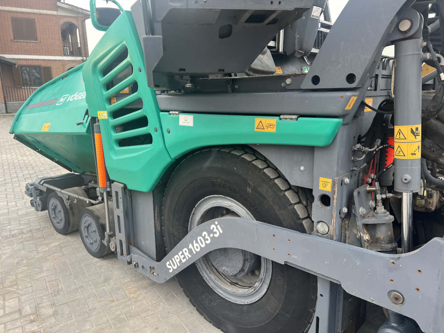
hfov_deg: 67.3
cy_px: 166
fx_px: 333
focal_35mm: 26
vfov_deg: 53.1
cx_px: 222
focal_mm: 5.7
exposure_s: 1/188
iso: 40
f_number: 1.5
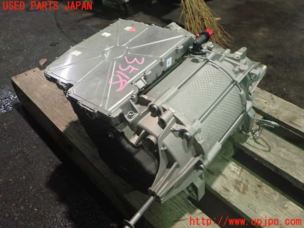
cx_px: 152
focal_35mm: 30
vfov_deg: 46.8
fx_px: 263
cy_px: 114
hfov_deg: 60.0
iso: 640
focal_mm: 5.4
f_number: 2.3
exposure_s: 1/30
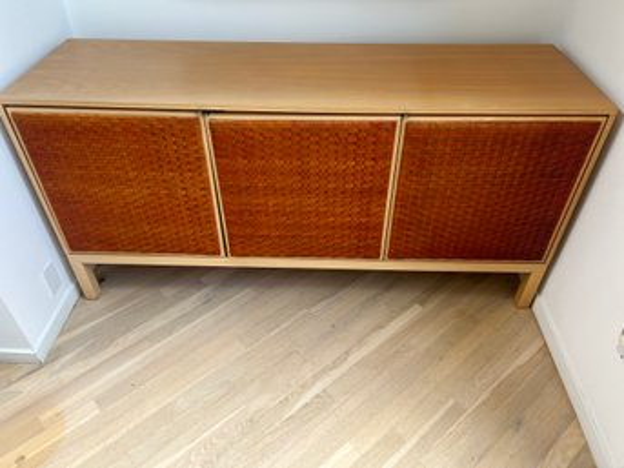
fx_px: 469
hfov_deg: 67.3
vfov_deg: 53.0
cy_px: 234
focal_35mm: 26
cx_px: 312
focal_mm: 5.7
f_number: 1.5
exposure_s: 1/121
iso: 50
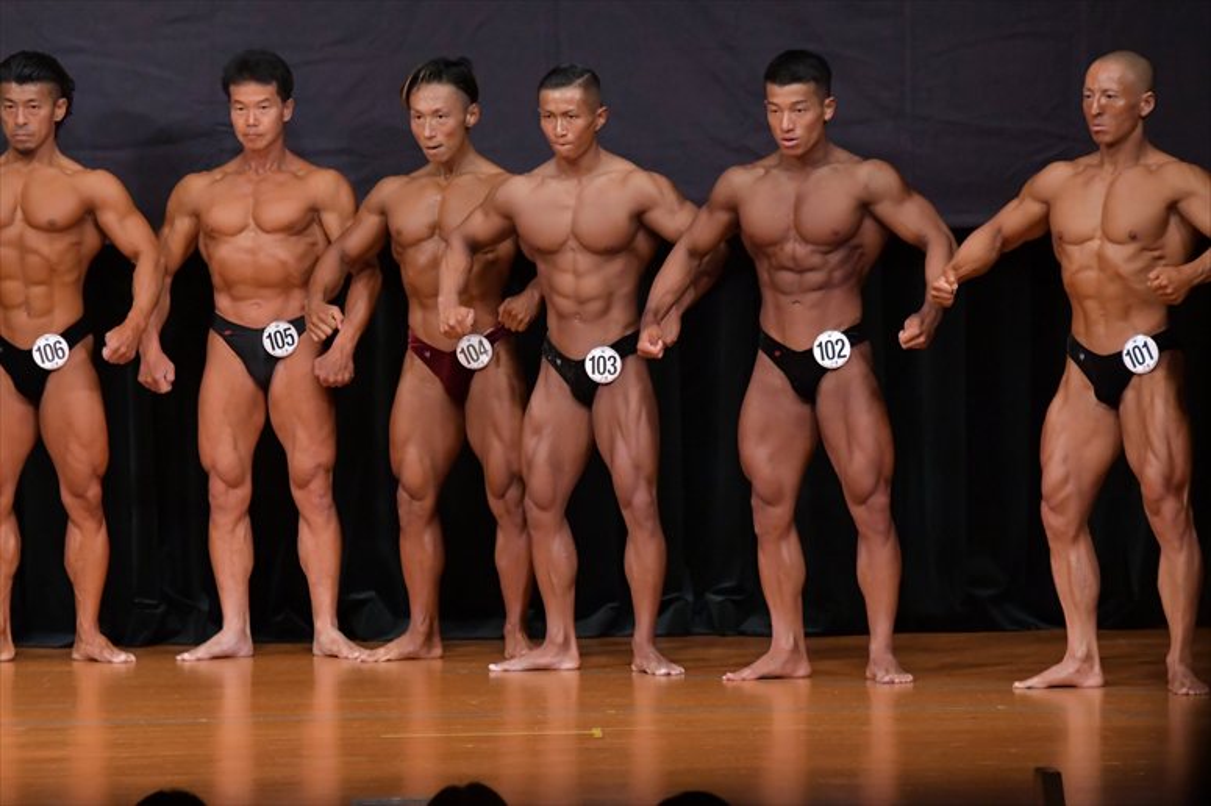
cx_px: 606
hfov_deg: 7.2
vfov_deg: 4.8
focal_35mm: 285
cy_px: 403
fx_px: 9583
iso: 5000
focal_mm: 190
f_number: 5.6
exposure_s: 1/400
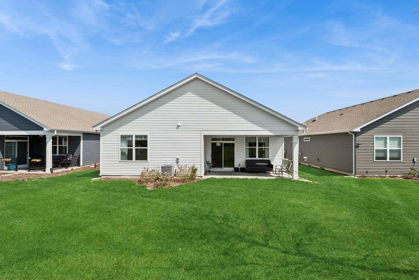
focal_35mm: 17
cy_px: 140
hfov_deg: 93.3
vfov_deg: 70.5
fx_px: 198
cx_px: 210
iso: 200
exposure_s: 1/320
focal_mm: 17
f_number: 11
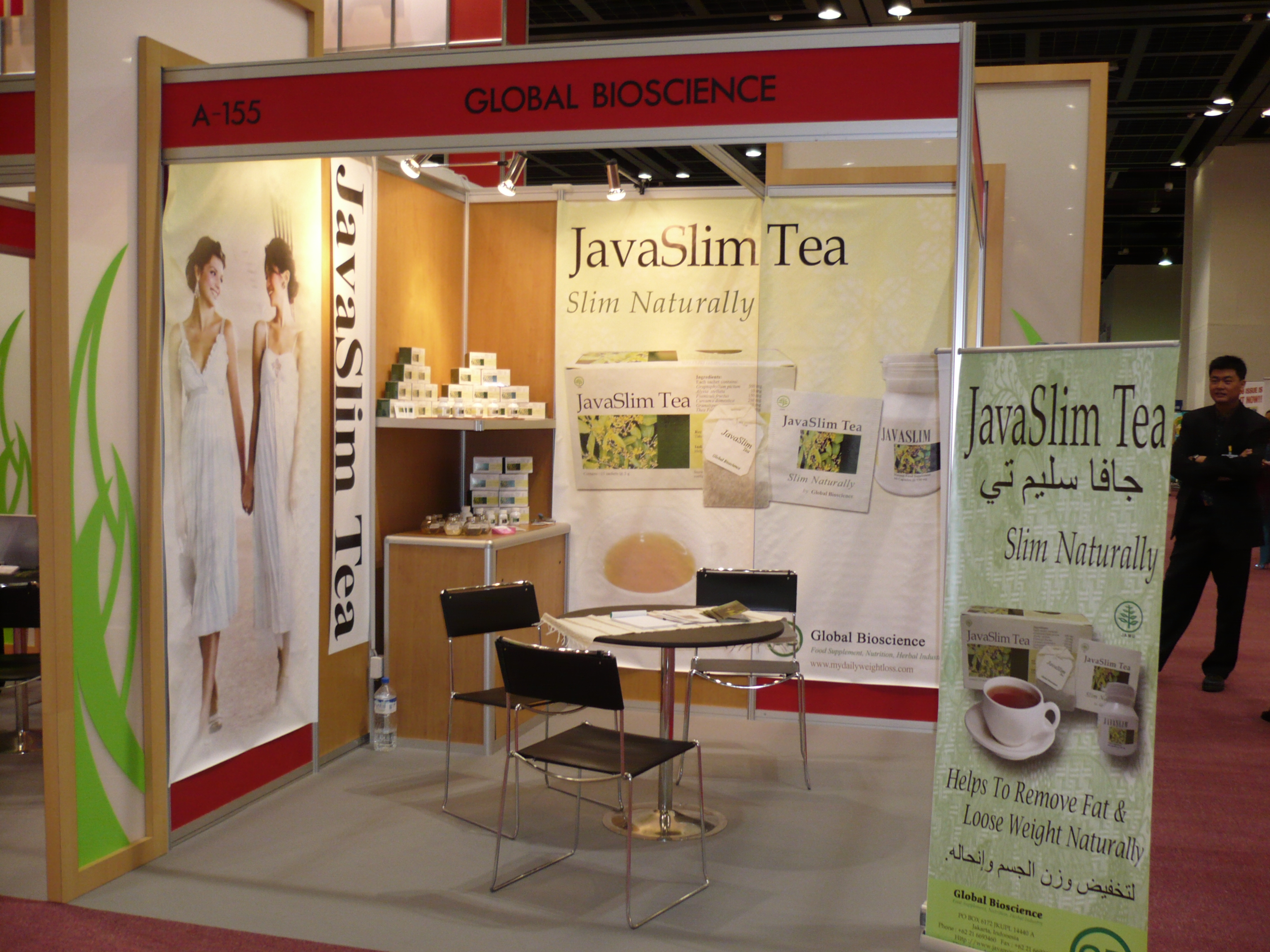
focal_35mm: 35
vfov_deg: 40.7
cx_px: 635
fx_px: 1284
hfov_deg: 52.6
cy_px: 476
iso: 160
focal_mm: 5.8
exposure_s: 1/30
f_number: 2.8
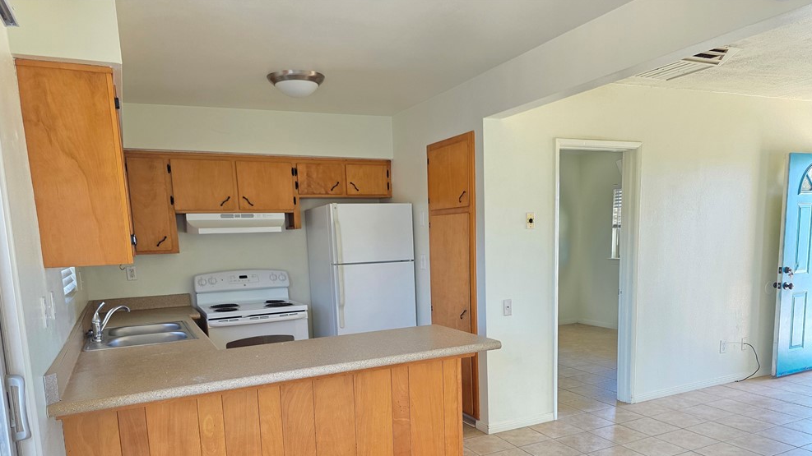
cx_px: 407
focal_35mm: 26
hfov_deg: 71.9
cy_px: 313
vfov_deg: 43.6
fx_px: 560
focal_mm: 6.3
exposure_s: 1/120
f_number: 1.7
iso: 200
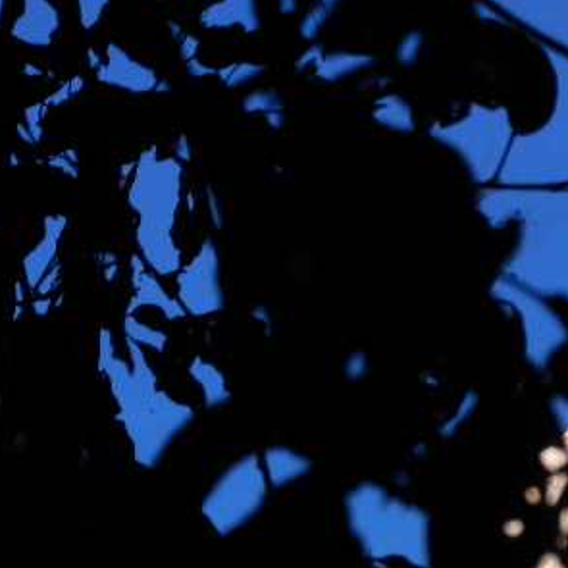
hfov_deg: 5.1
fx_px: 6405
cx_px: 695
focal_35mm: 345
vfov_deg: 5.1
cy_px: 499
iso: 160
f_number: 5.2
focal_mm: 25.9
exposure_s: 1/320
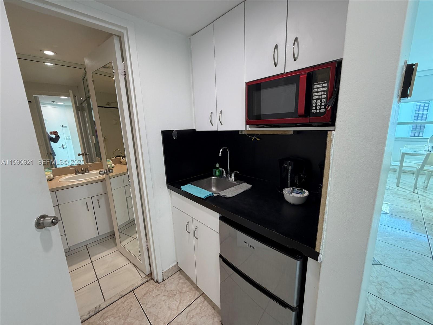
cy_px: 162
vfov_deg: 85.7
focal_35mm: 14
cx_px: 216
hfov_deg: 102.1
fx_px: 175
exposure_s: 1/120
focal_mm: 2.22
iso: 160
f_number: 2.2
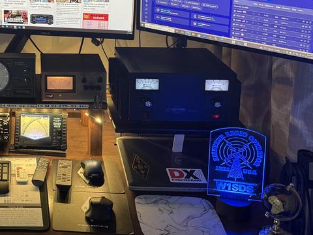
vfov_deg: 23.1
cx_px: -4
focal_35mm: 60
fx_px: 543
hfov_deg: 29.9
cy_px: -14
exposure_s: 1/60
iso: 160
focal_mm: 6.76
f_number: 1.78
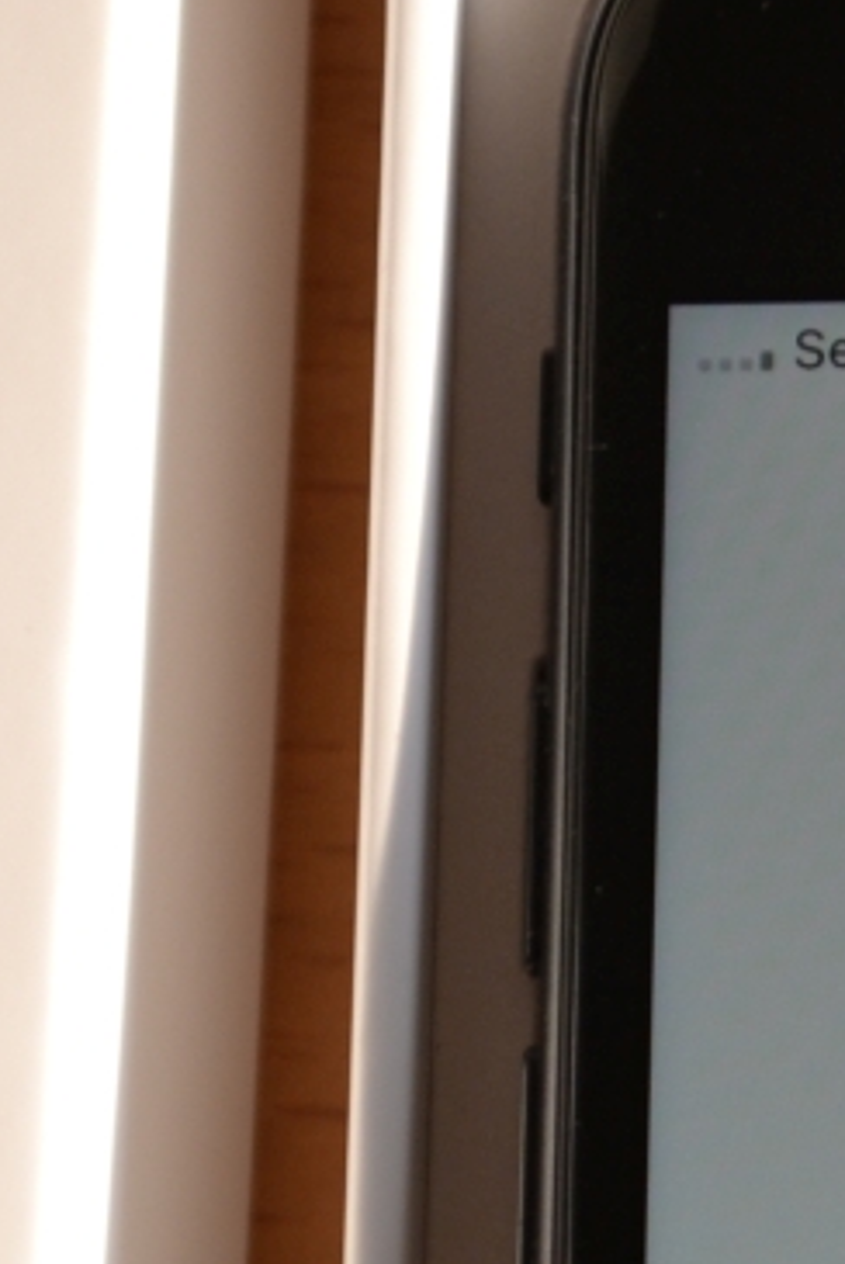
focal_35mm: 361
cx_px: 1591
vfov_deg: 5.6
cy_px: 1925
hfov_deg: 3.8
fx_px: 12692
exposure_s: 1/125
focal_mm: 55
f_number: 5.6
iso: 220
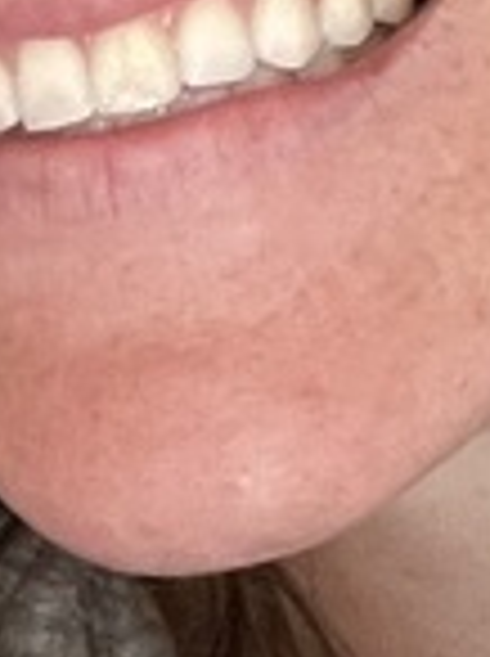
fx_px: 3994
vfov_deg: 9.4
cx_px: -468
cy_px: 518
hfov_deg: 6.8
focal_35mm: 211
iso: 400
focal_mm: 2.71
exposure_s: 1/30
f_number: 2.2
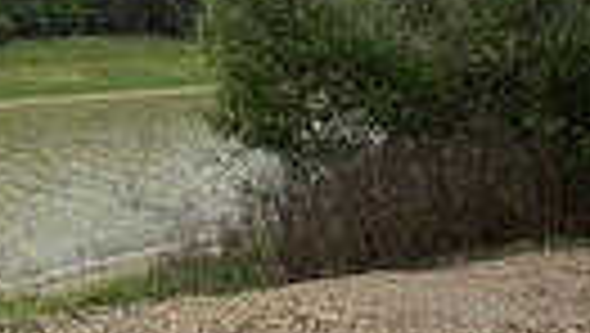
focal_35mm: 69
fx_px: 1081
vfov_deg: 17.0
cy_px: -32
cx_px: 108
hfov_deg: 29.7
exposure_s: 1/779
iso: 32
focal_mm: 1.57
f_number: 1.8
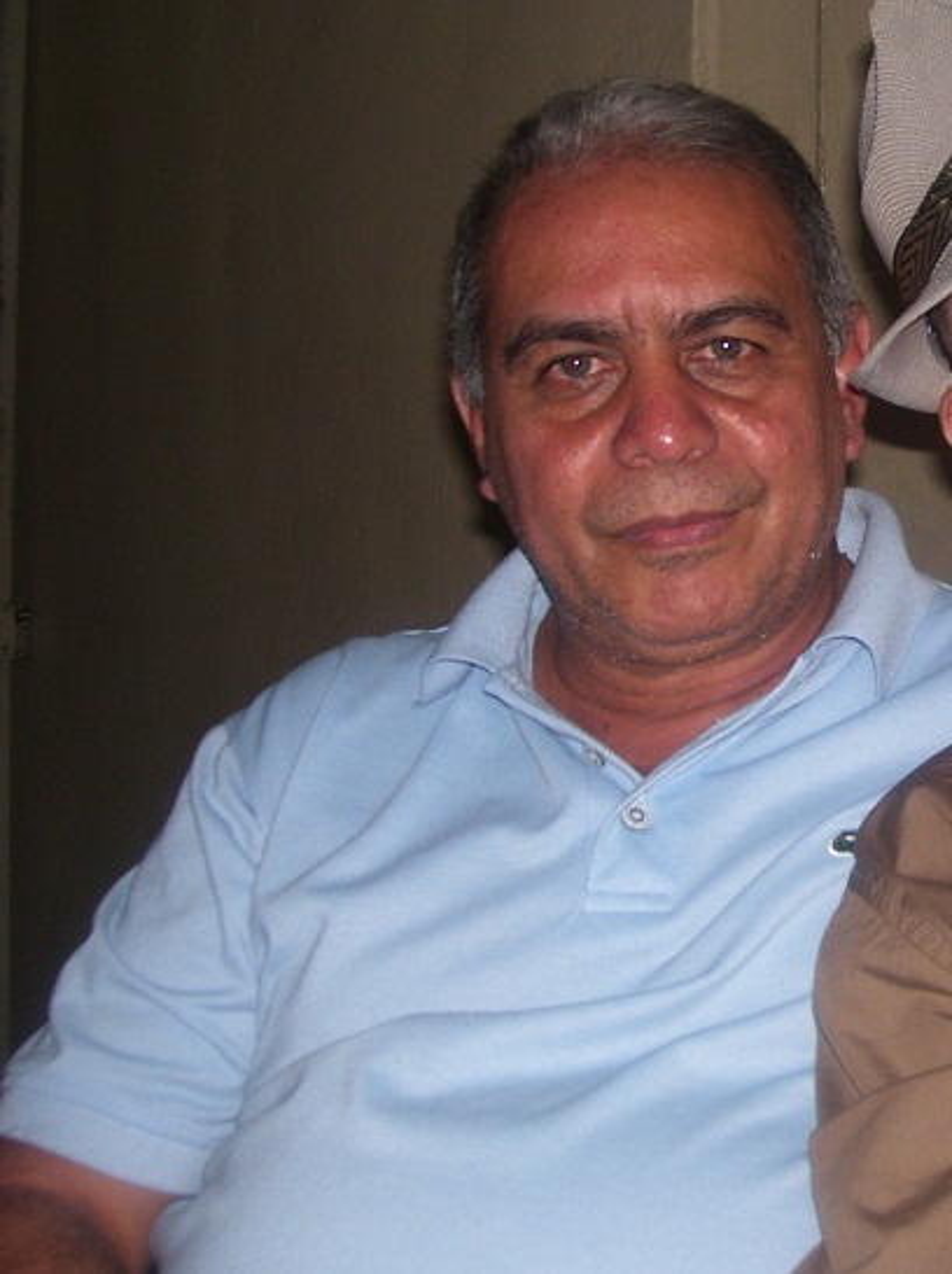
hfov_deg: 31.4
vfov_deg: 41.3
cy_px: 637
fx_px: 1691
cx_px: 476
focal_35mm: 46
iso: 80
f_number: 3
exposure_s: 1/60
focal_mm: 7.6
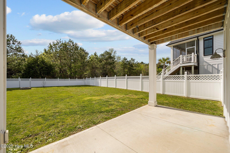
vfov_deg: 81.2
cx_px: 115
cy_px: 76
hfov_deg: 104.3
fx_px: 89
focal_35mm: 14
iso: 64
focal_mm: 14
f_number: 4.5
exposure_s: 1/800
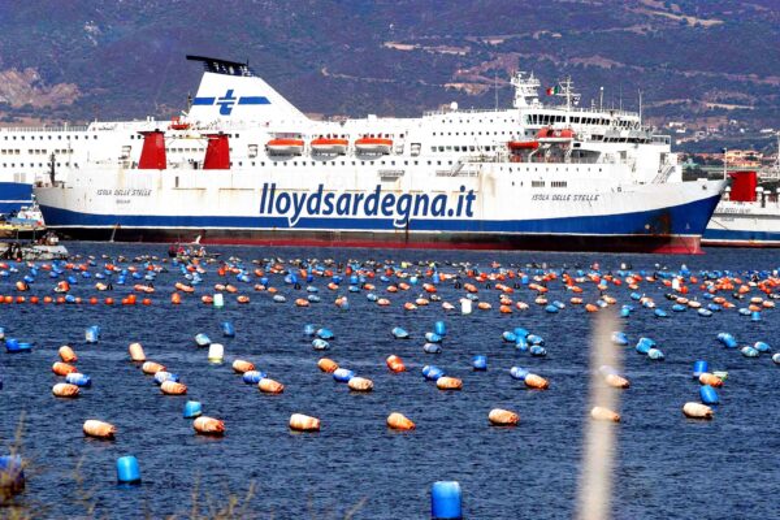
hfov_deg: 6.9
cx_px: 390
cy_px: 260
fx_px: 6499
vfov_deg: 4.6
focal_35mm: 300
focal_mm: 200
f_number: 22
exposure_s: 1/160
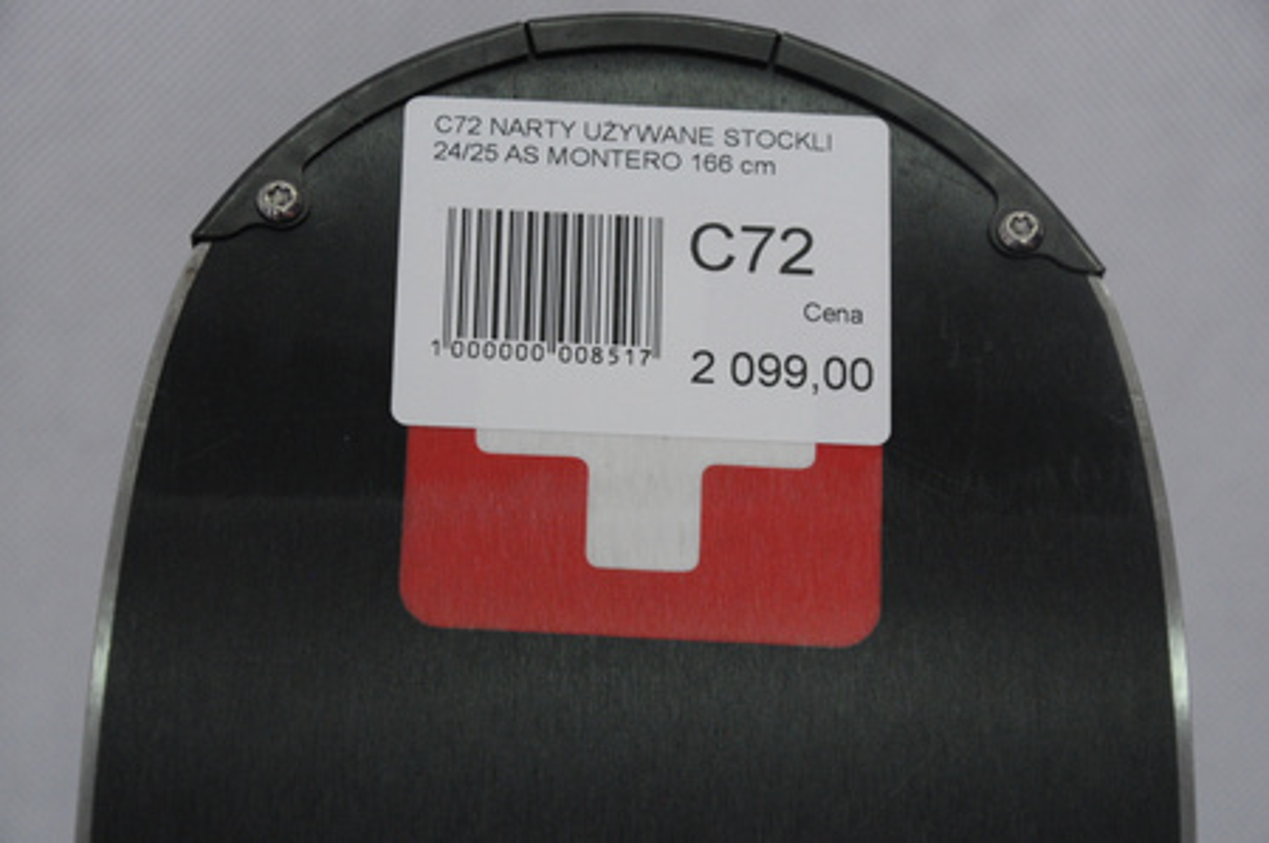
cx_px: 634
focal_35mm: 138
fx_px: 4859
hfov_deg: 14.9
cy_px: 422
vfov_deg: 9.9
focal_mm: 92
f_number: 8
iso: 2200
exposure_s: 1/125
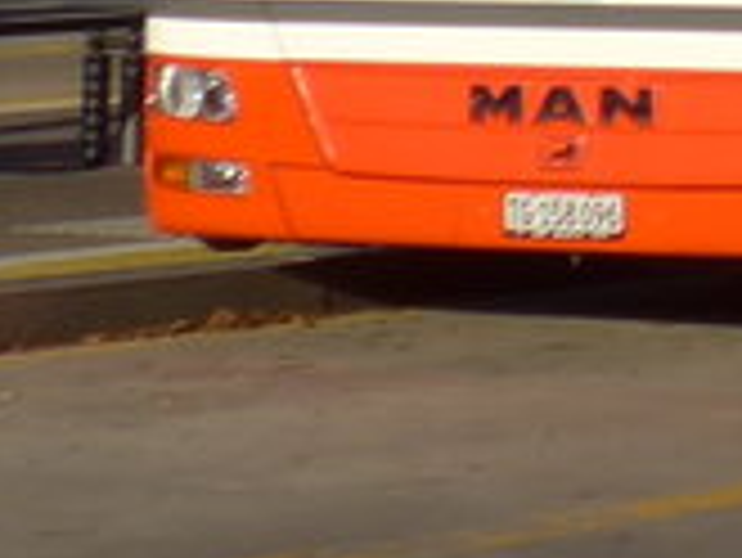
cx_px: 1898
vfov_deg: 3.4
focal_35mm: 428
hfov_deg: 4.5
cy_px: -1116
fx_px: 9181
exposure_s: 1/1000
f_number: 3.5
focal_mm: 12
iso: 80
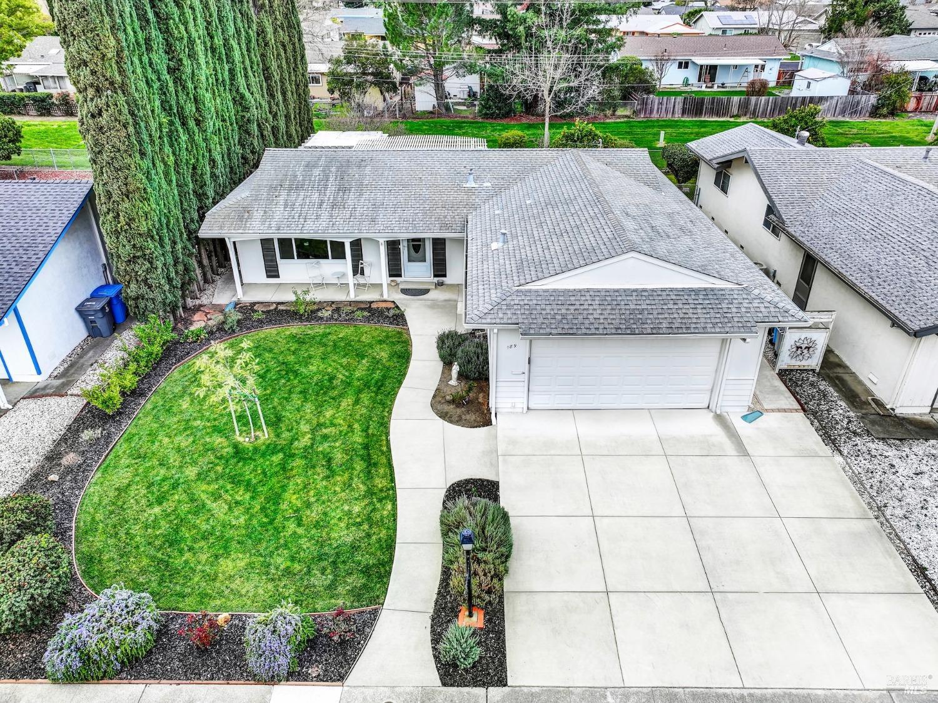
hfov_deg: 71.6
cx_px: 469
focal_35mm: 24
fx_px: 650
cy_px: 352
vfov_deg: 56.8
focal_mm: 12.3
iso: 100
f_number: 2.8
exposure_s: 1/400
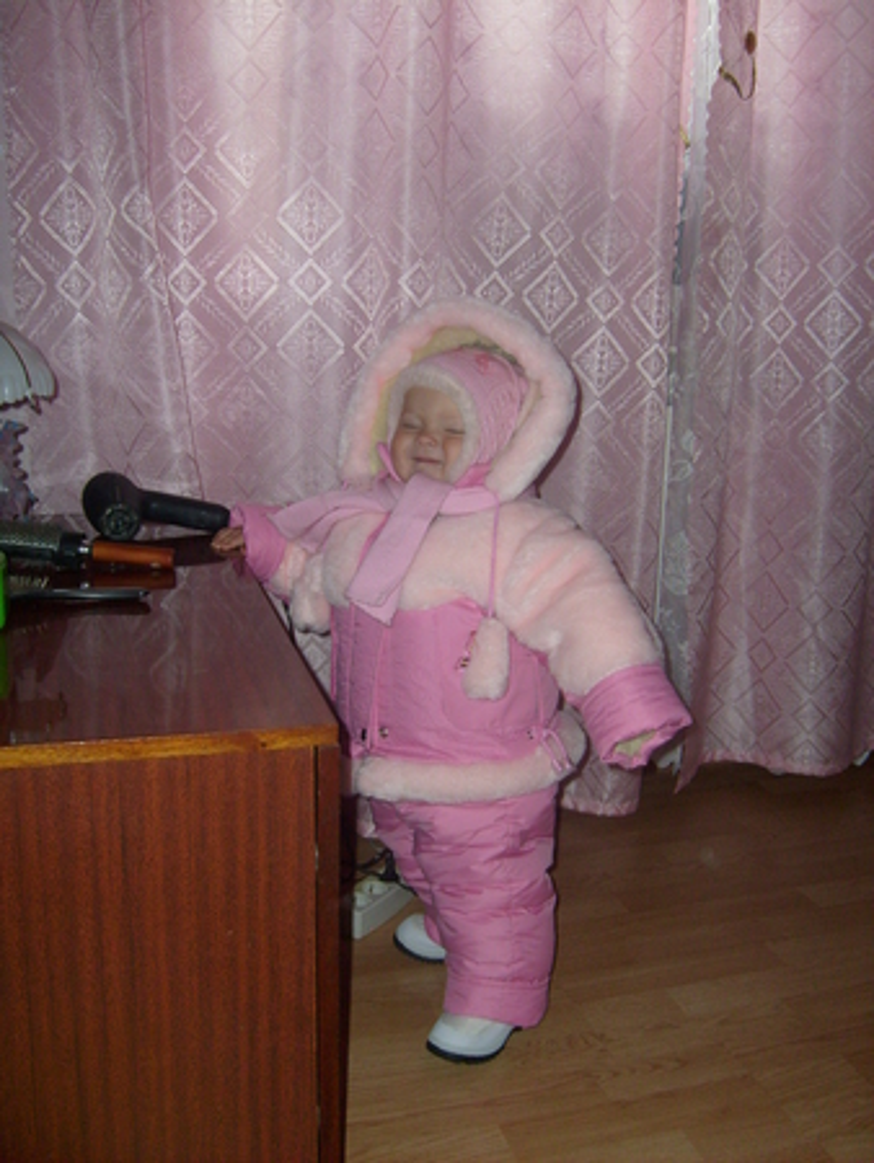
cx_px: 437
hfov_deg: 40.7
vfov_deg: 52.6
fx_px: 1177
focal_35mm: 35
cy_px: 582
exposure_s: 1/45
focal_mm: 5.8
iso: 100
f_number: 2.8
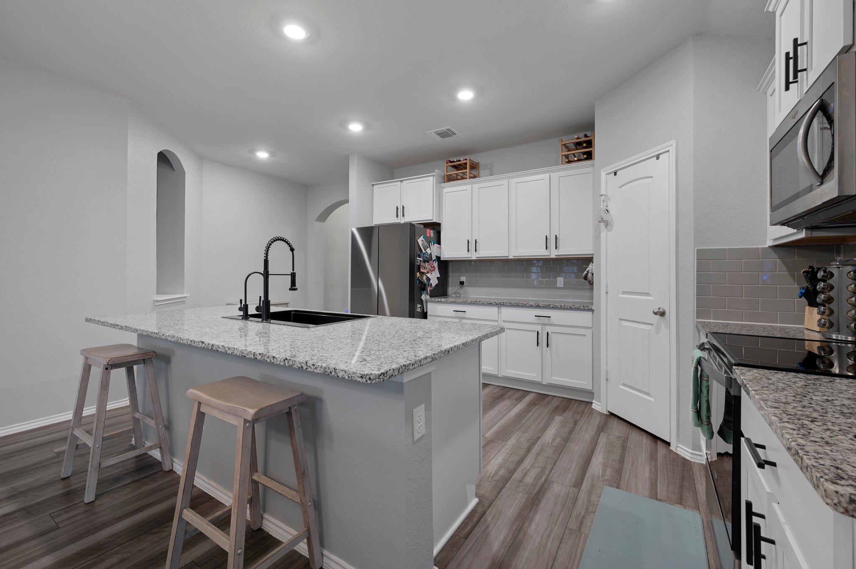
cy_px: 284
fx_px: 356
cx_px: 428
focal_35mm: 15
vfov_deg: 77.2
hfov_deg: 100.4
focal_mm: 15
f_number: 8
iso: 100
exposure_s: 1.3
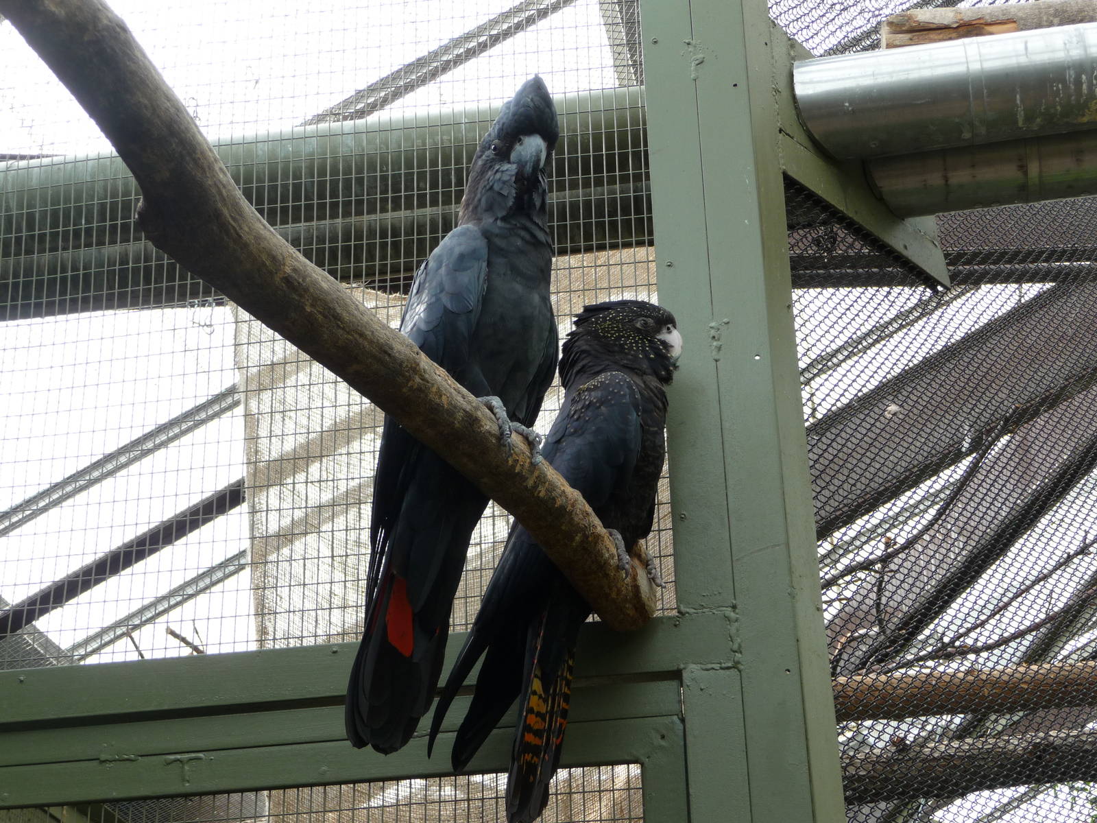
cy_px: 412
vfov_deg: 20.4
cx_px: 548
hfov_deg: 27.0
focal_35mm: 72
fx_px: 2282
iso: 100
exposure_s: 1/80
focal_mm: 12.2
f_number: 4.6
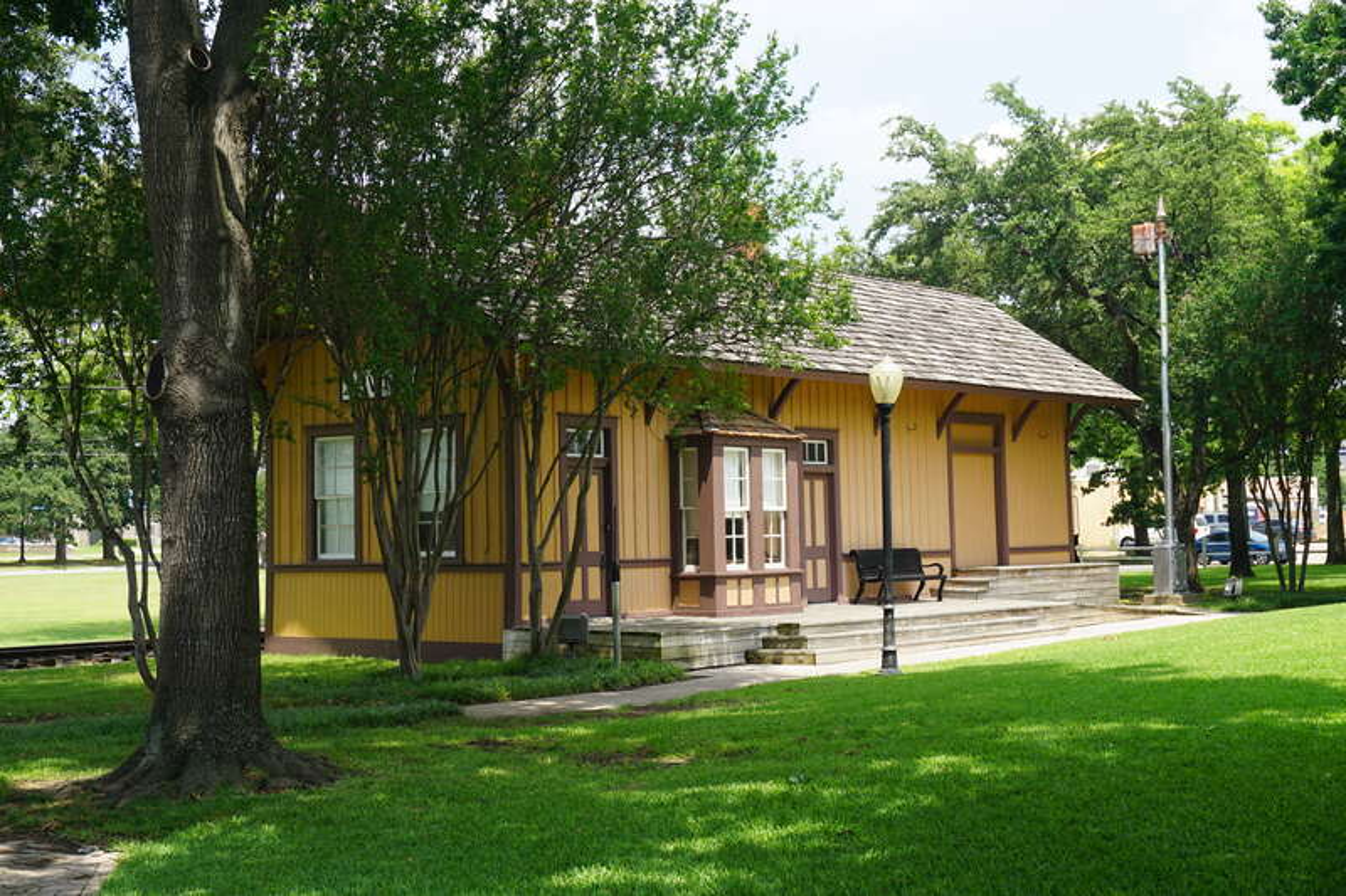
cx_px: 673
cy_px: 448
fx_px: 1906
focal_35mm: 51
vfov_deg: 26.5
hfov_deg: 38.9
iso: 100
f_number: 9
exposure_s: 1/100
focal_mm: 34
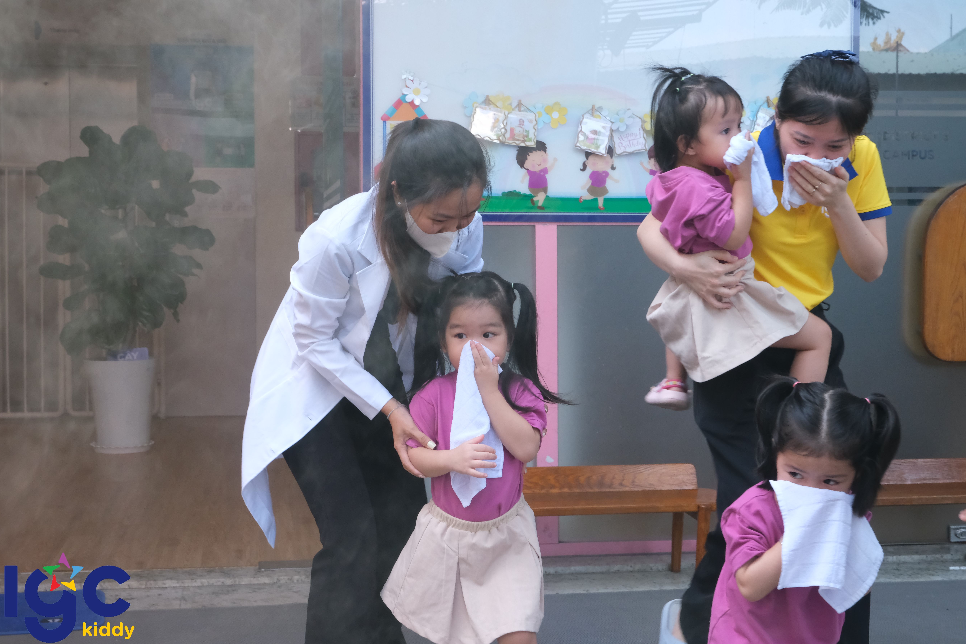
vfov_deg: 28.1
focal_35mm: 48
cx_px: 475
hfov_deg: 41.1
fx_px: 1288
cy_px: 326
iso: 2000
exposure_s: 1/125
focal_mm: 31.5
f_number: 10
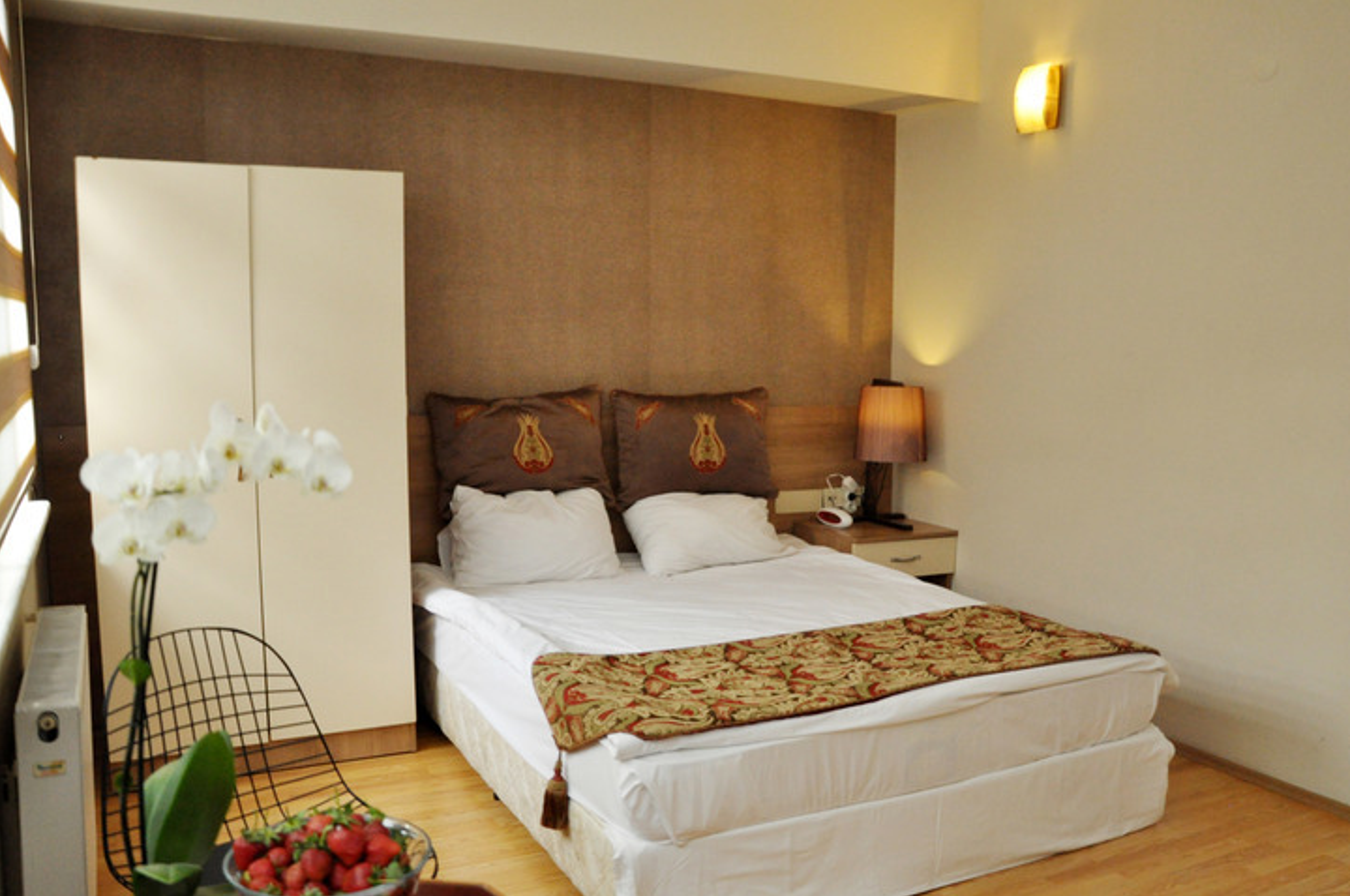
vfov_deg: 43.5
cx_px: 703
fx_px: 1123
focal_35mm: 30
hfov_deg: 62.0
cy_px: 483
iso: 1250
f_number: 3.5
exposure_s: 1/125
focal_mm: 18
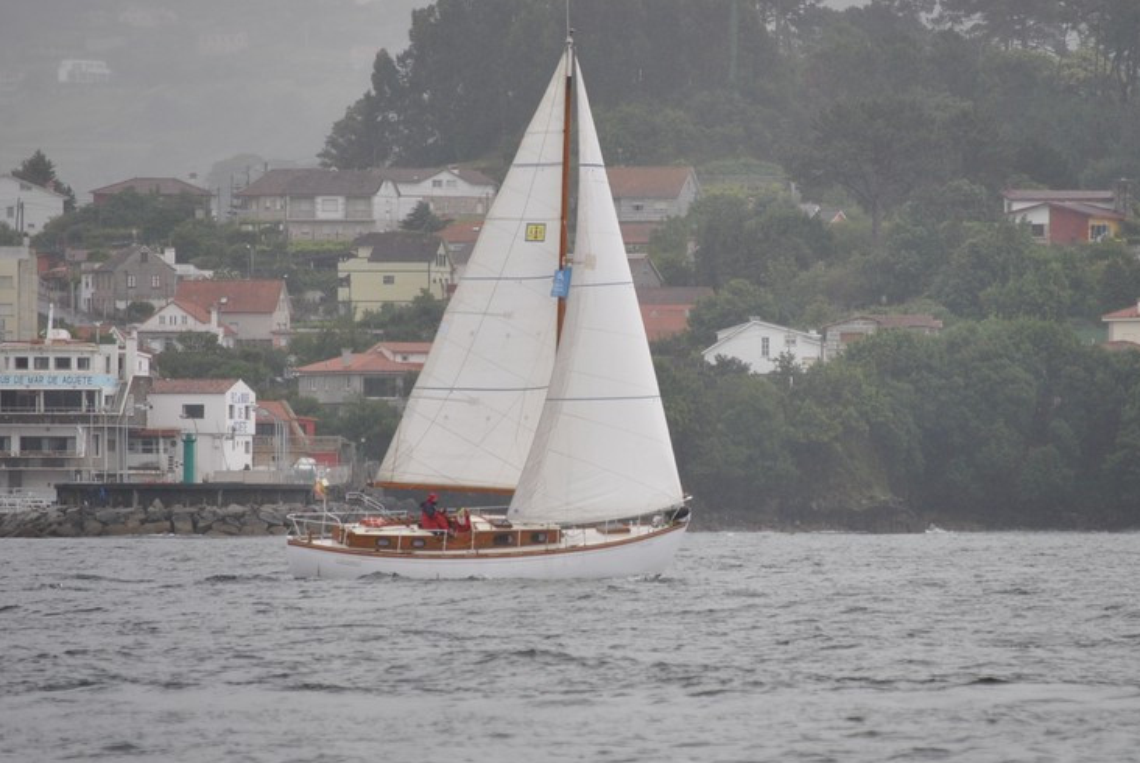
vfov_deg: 3.8
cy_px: 439
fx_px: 11635
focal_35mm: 367
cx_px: 648
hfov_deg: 5.6
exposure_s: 1/500
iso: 280
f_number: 5.6
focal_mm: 200
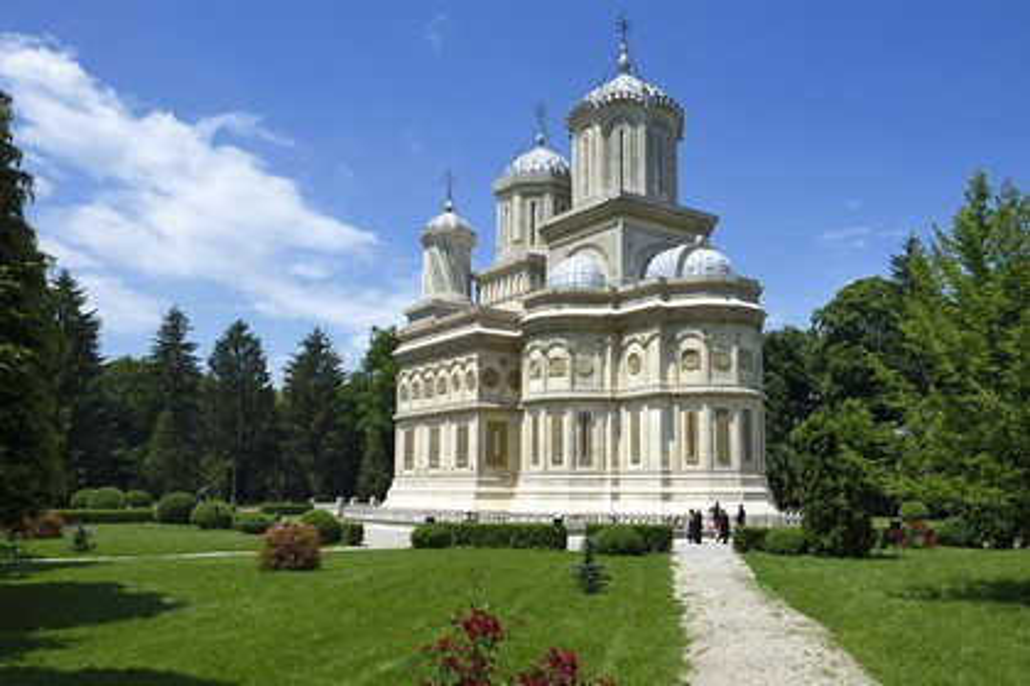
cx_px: 515
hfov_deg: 63.7
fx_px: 830
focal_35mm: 29
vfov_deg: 45.0
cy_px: 343
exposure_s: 1/250
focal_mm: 29
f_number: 13
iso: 200
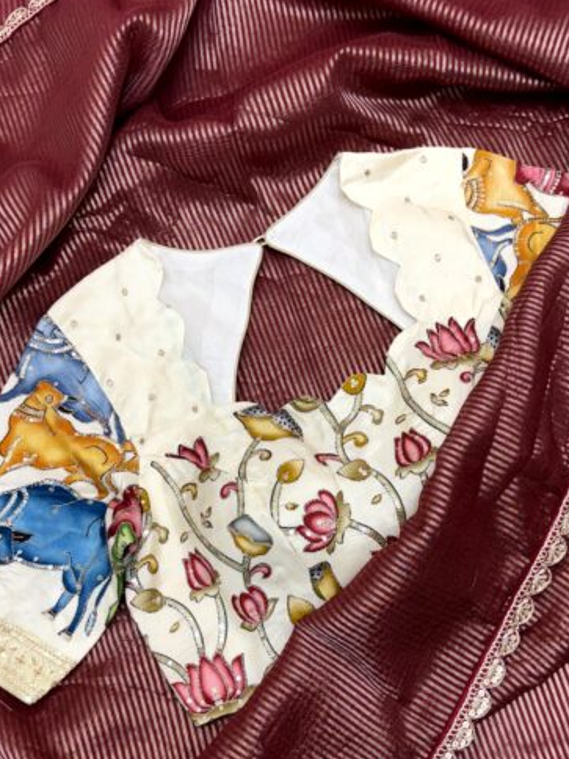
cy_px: 486
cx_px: 335
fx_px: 942
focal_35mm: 43
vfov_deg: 43.4
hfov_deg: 33.5
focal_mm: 5.96
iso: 50
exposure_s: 1/100
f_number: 1.6
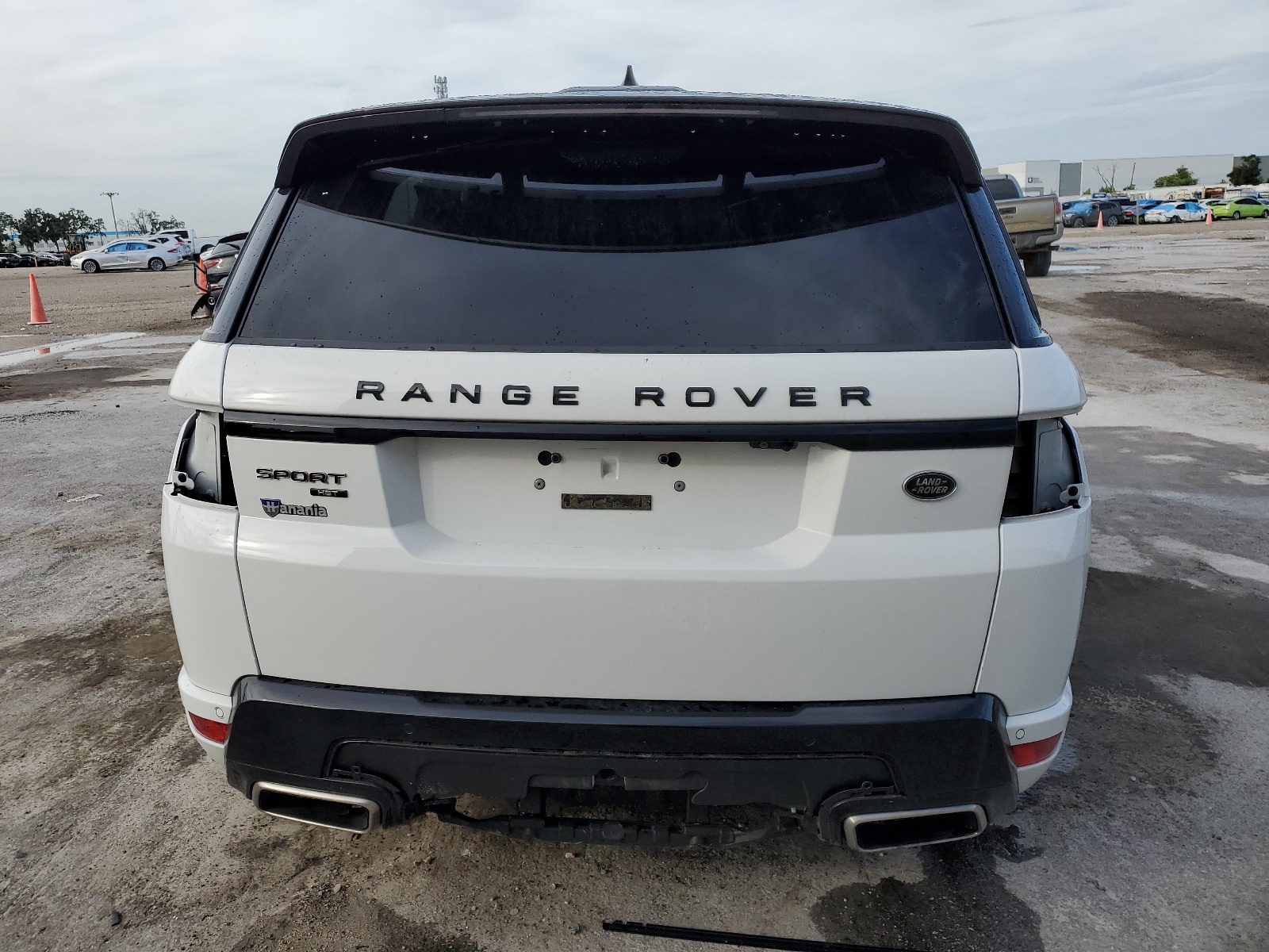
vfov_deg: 53.1
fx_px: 953
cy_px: 476
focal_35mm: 26
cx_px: 634
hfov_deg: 67.3
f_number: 1.5
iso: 50
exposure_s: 1/1667
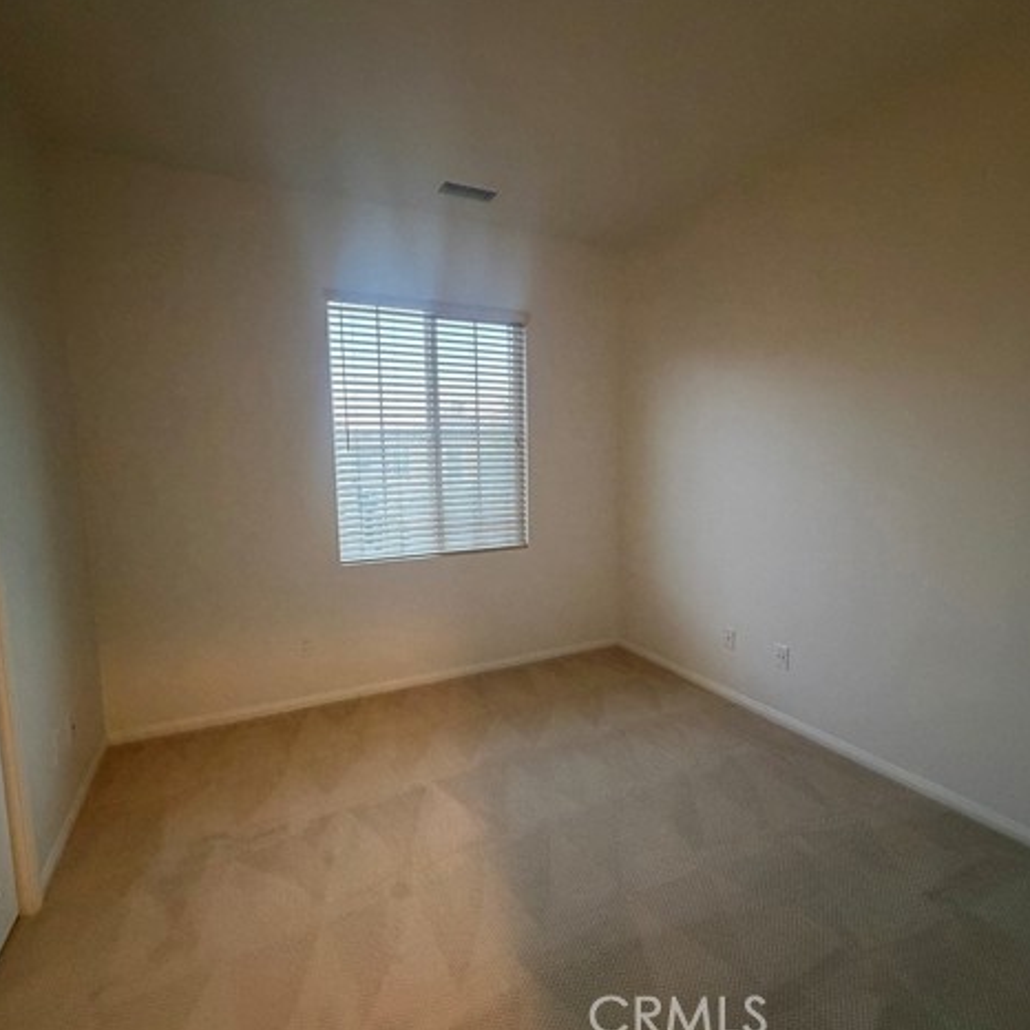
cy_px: 517
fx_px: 572
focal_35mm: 17
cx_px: 519
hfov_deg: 84.0
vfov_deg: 84.0
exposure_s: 1/60
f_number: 2.2
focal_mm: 2.22
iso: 500
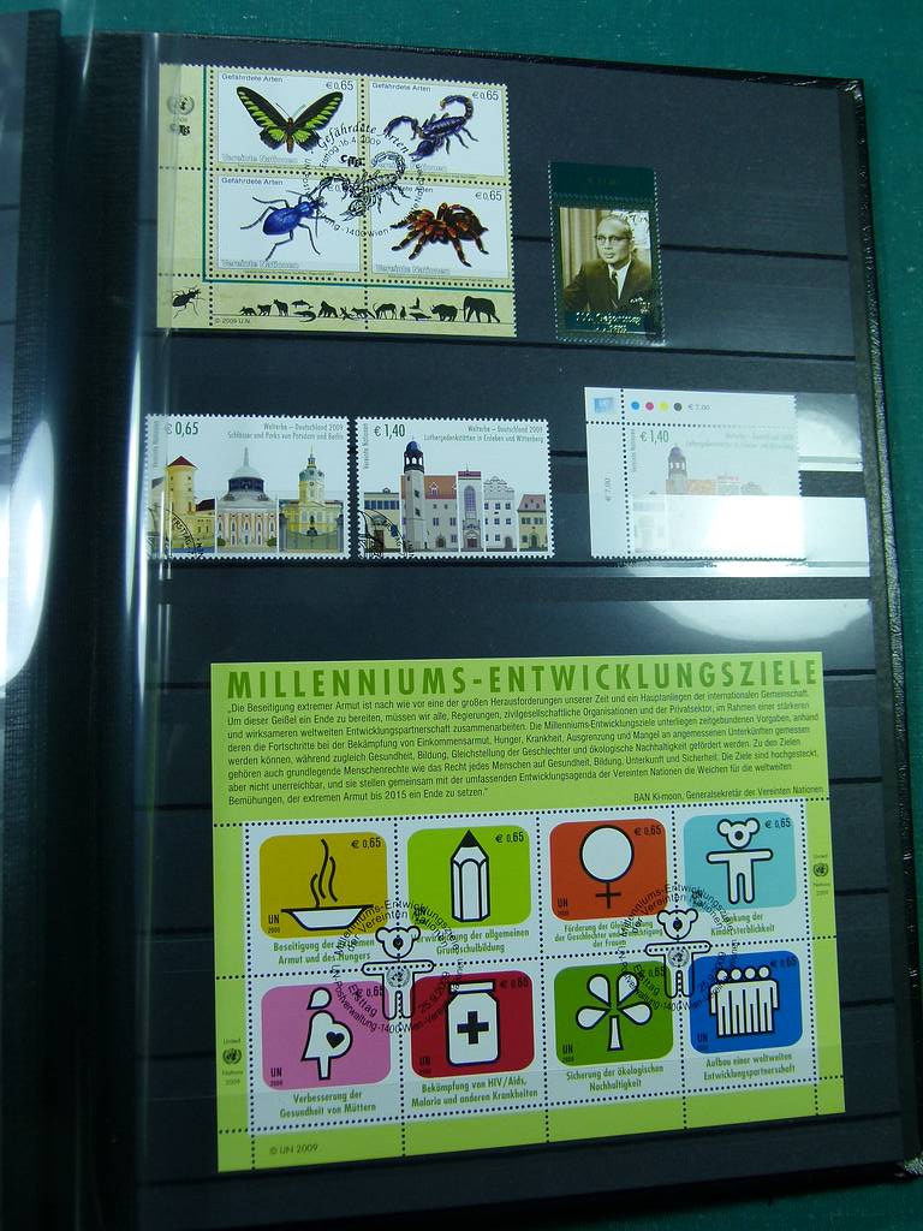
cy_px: 616
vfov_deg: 54.0
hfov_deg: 41.8
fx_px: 1209
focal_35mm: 34
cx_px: 462
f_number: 3
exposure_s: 1/100
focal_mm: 6.1
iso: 100
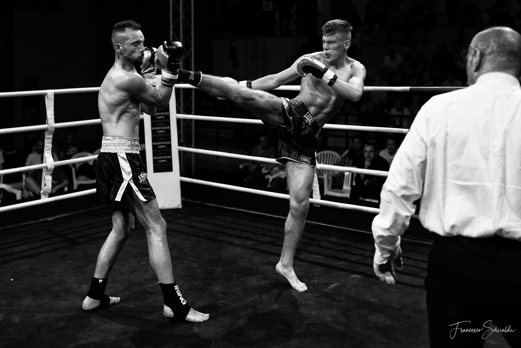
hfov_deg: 54.4
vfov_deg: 37.9
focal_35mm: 35
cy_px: 174
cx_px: 260
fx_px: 507
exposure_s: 1/640
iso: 1600
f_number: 2
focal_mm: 35
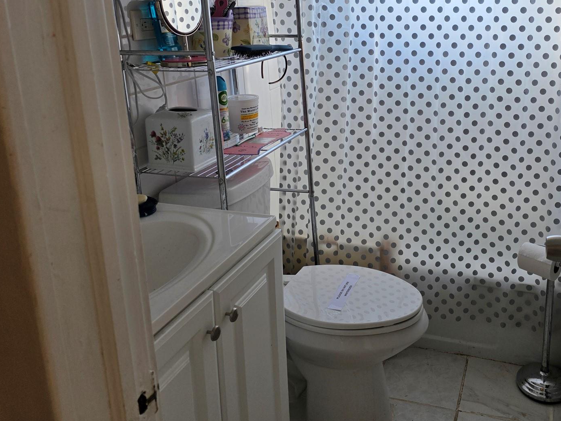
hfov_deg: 52.8
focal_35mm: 34
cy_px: 133
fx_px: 551
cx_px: 379
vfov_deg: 41.1
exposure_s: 1/180
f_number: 1.7
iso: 80
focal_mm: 6.3
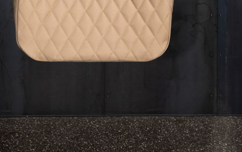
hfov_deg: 25.8
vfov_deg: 15.7
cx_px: 62
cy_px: -45
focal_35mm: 79
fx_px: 521
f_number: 5.6
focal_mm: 33
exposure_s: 1/250
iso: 400
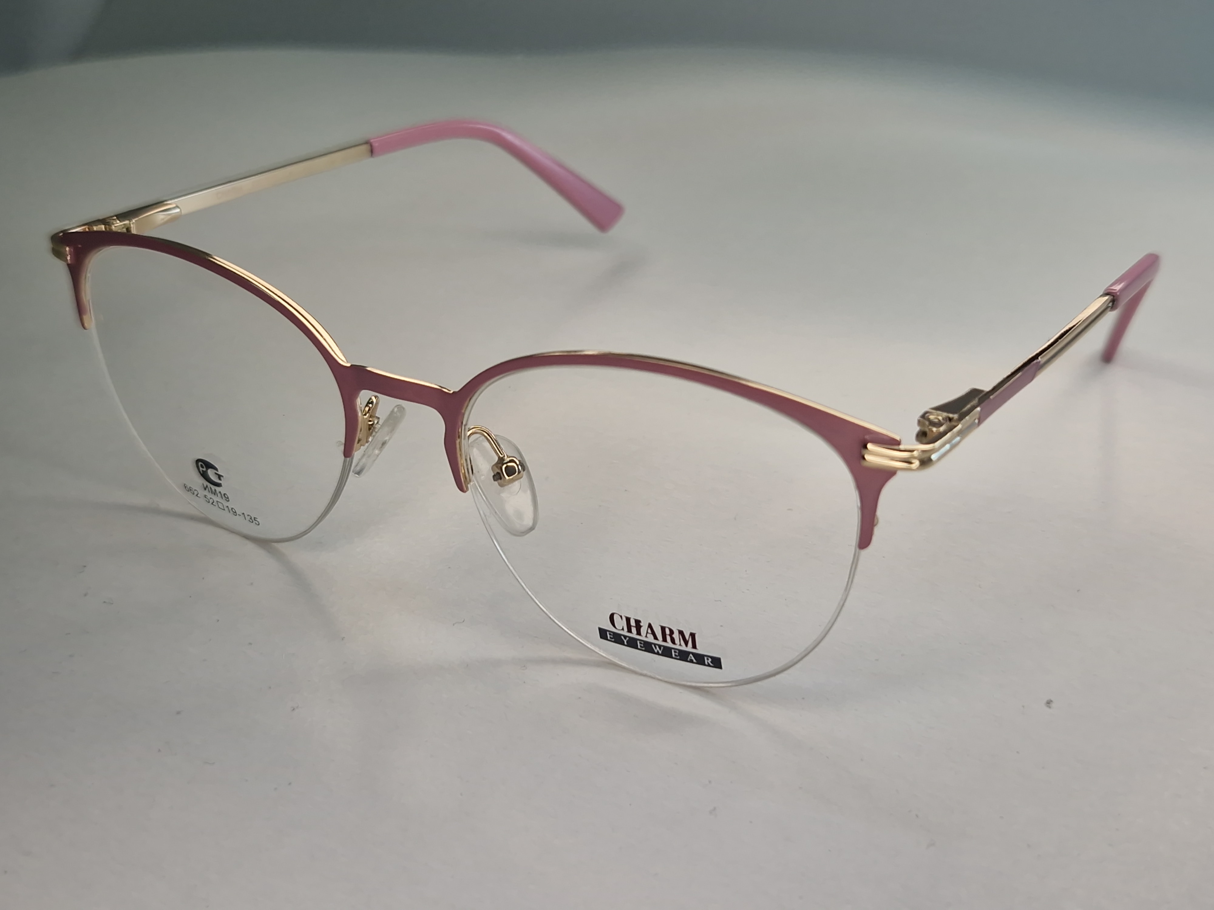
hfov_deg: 73.9
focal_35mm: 23
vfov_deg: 58.9
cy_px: 455
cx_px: 607
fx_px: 807
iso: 50
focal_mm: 5.4
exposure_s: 1/208
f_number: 1.8
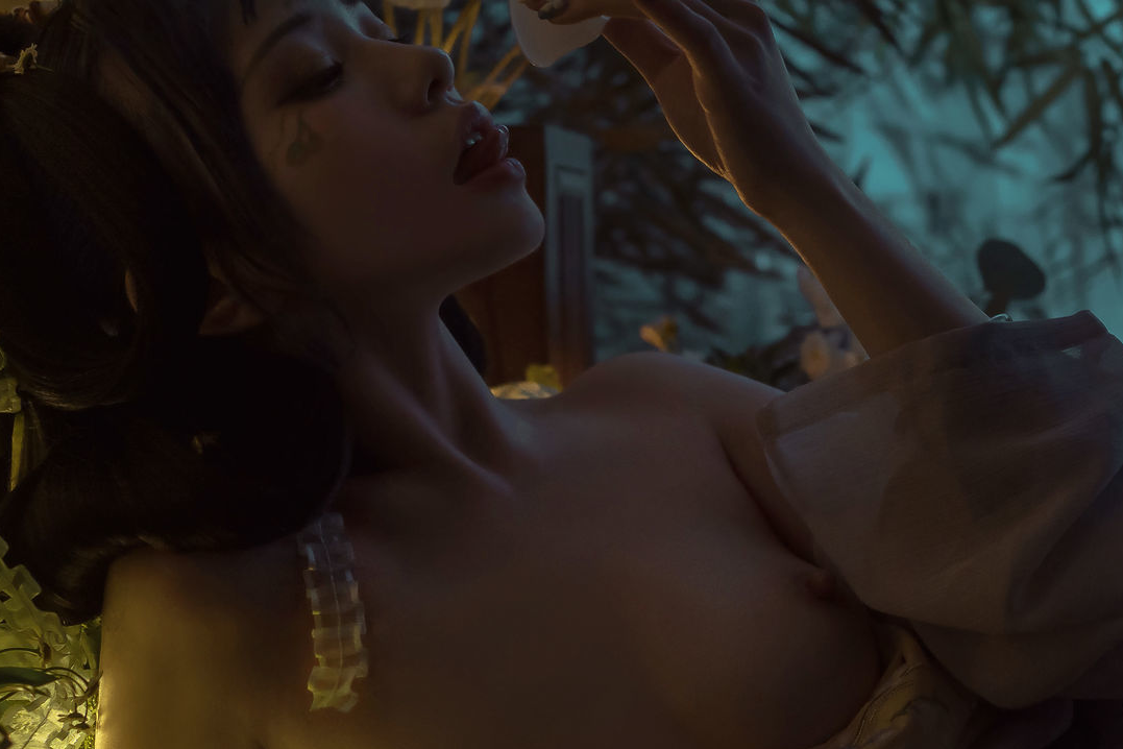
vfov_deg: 17.5
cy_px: 492
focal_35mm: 78
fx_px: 2433
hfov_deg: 25.7
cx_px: 830
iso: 640
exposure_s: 1/40
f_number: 3.5
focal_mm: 35
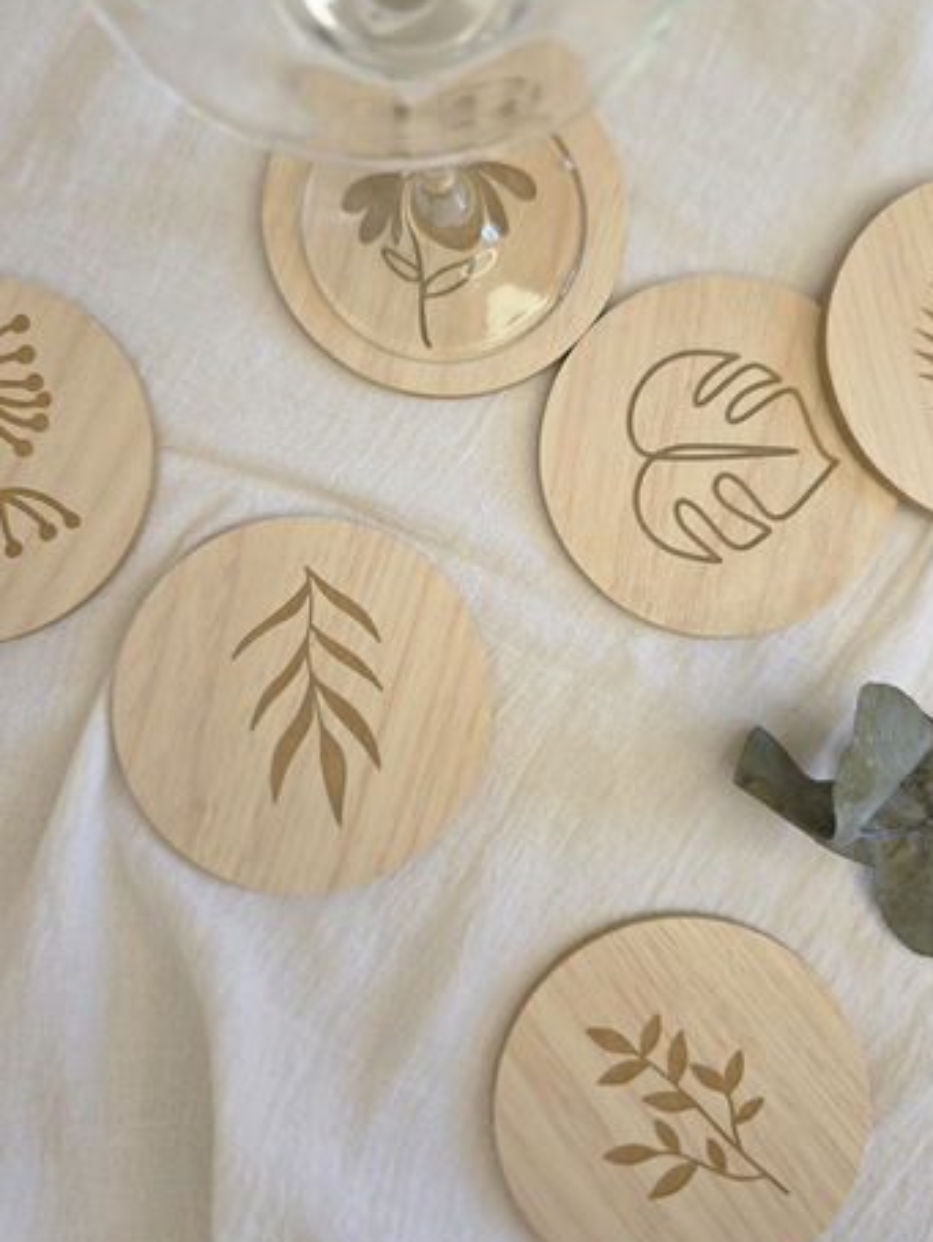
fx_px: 969
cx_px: 525
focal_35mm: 27
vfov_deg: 65.2
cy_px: 562
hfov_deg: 51.3
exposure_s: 1/100
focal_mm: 6.3
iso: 80
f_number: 1.7
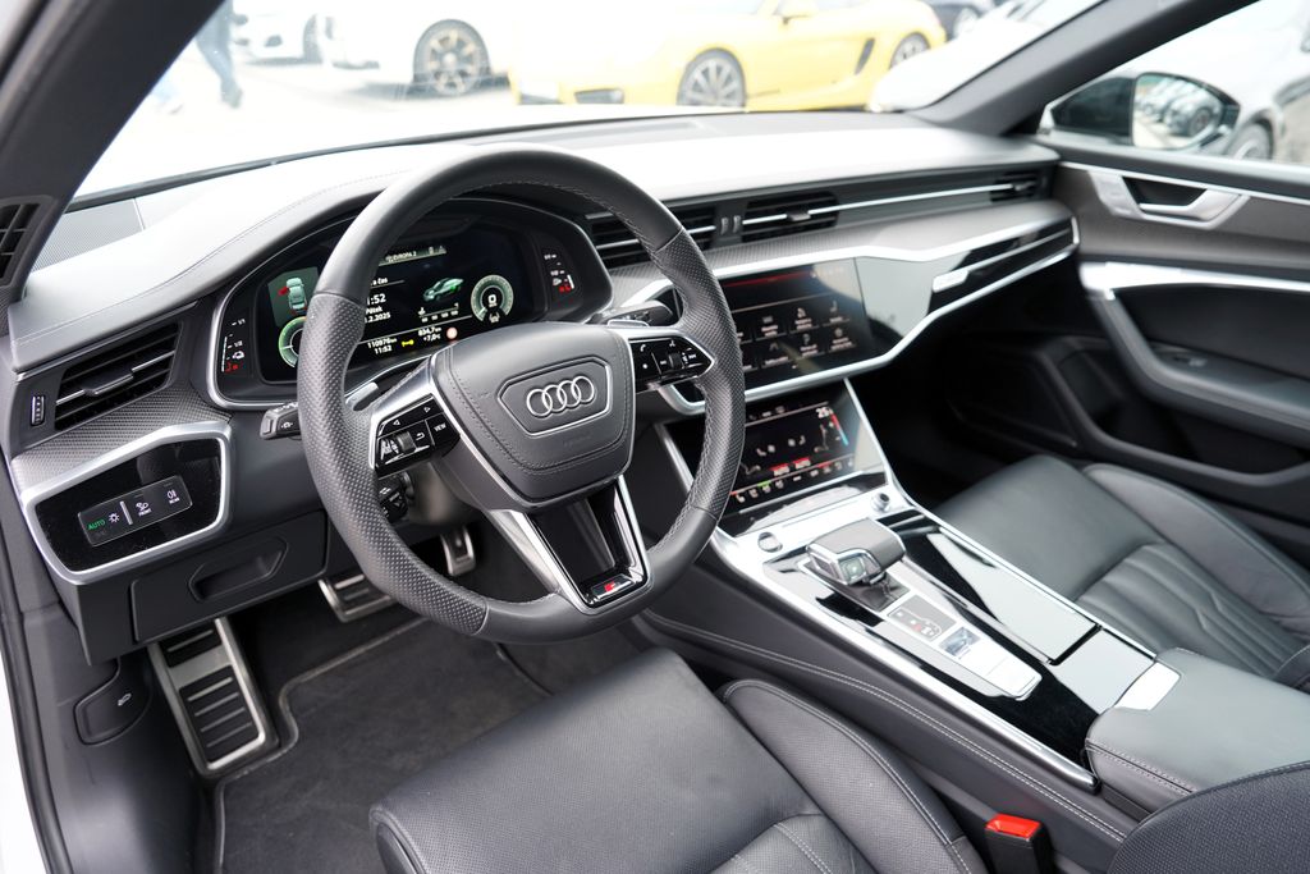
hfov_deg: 73.7
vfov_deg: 53.1
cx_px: 655
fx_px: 873
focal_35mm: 24
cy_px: 437
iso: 250
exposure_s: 1/60
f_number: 4
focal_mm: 24
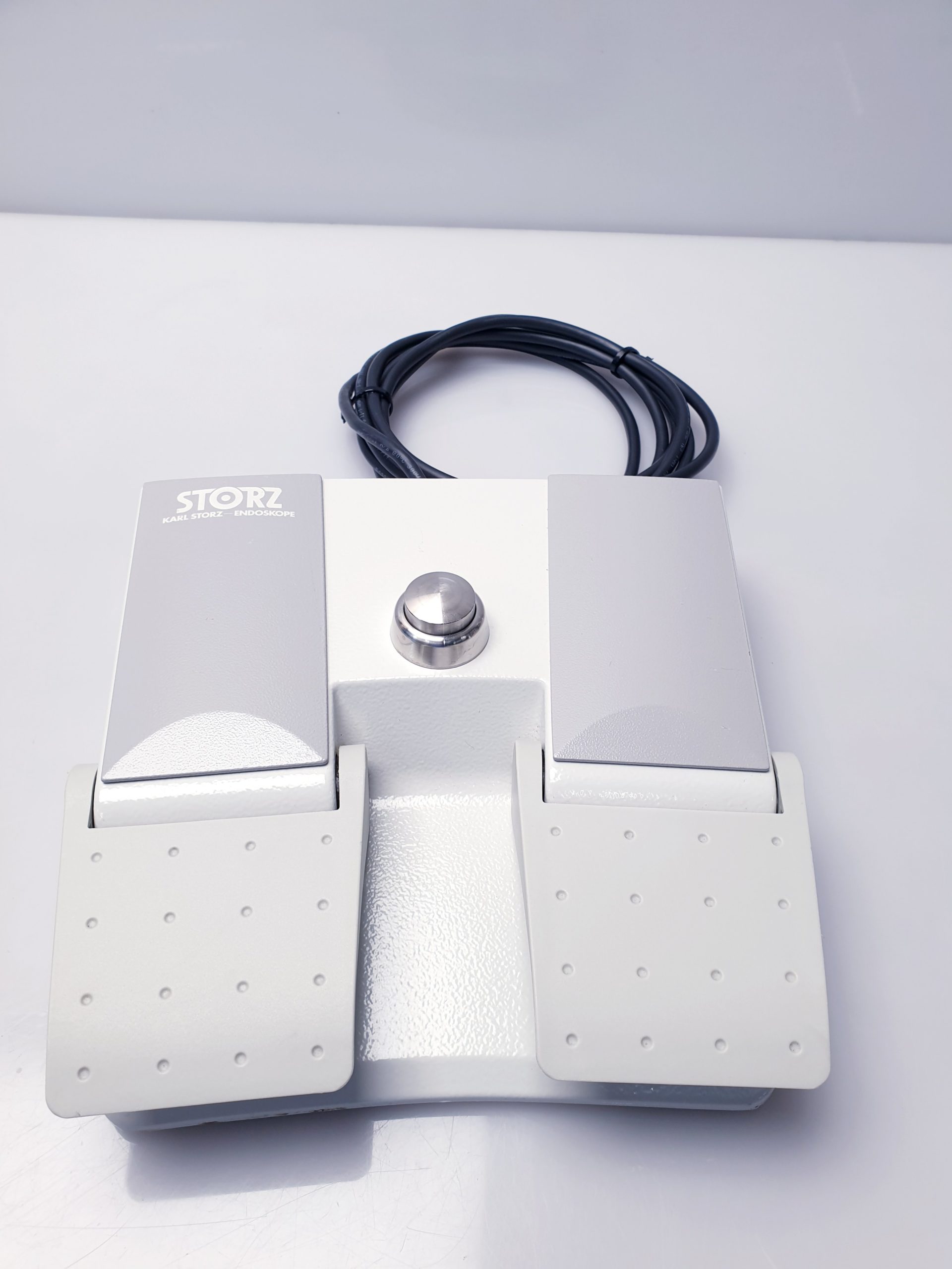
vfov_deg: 67.3
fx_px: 953
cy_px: 634
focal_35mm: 26
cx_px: 476
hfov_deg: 53.1
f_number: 2.4
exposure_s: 1/50
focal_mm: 4.3
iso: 64
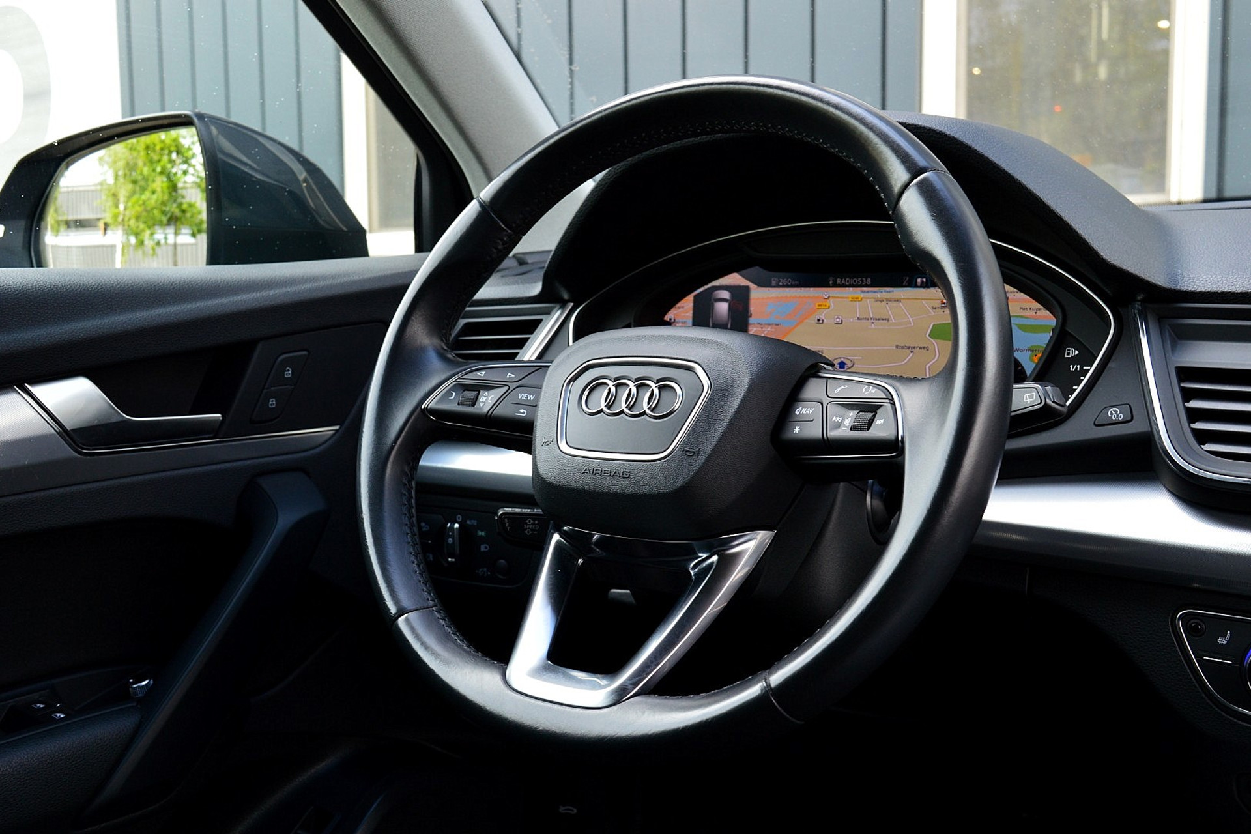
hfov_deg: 53.1
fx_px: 1251
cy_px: 417
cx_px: 626
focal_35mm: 36
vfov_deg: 36.9
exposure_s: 1/60
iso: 450
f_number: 8
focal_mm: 24
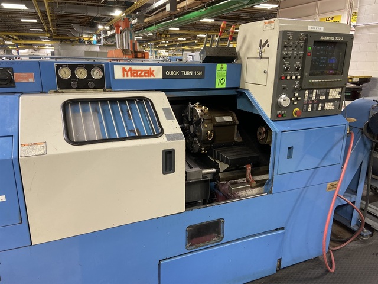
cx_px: 189
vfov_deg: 53.1
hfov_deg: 67.3
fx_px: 284
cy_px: 142
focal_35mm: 26
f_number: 1.8
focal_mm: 4.25
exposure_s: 1/60
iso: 100
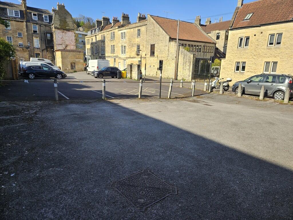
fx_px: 195
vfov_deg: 58.9
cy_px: 110
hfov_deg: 73.9
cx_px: 146
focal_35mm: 23
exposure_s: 1/1070
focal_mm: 5.4
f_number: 1.8
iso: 25
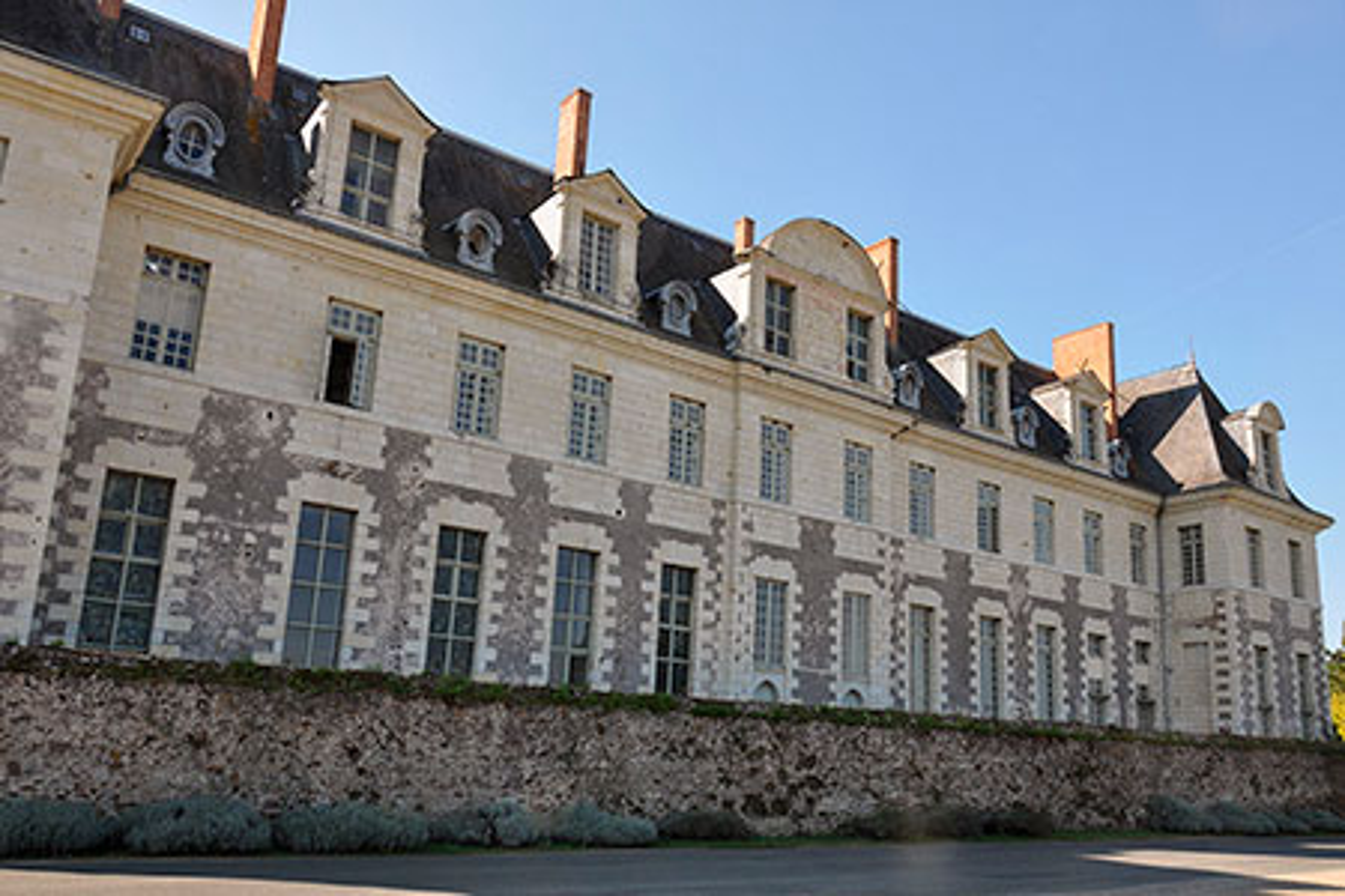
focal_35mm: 27
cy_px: 448
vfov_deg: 47.9
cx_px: 672
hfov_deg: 67.4
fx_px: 1009
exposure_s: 1/100
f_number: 10
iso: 200
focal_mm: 18
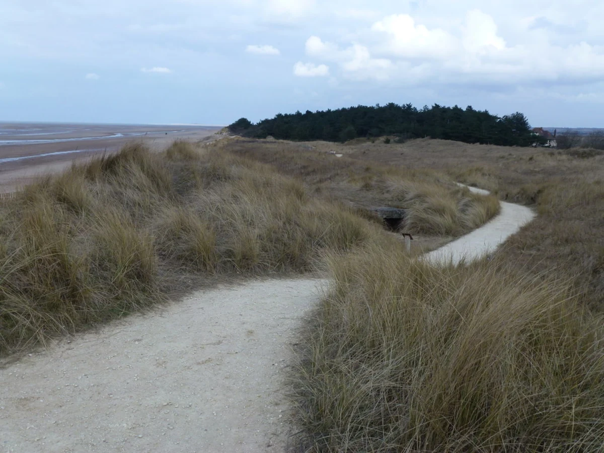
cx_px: 302
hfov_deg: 55.4
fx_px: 576
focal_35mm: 33
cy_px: 226
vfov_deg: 42.9
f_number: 4
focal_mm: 5.9
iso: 100
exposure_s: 1/400
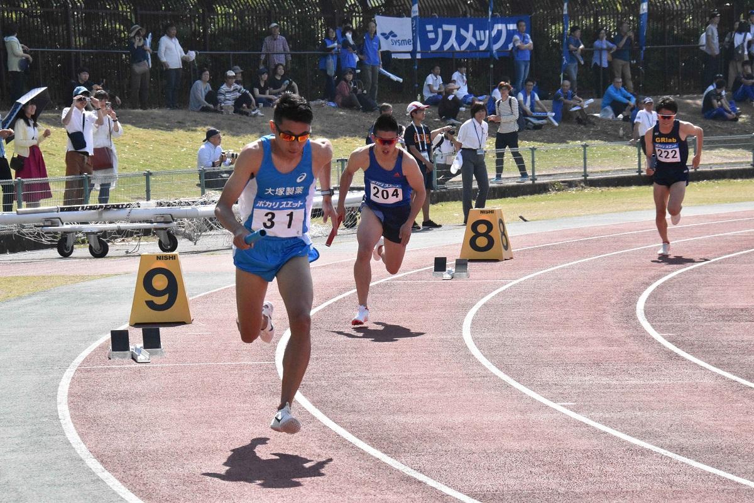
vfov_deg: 8.2
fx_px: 3518
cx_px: 377
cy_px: 252
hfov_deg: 12.2
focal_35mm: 168
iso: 4000
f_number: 13
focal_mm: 112
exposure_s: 1/2500
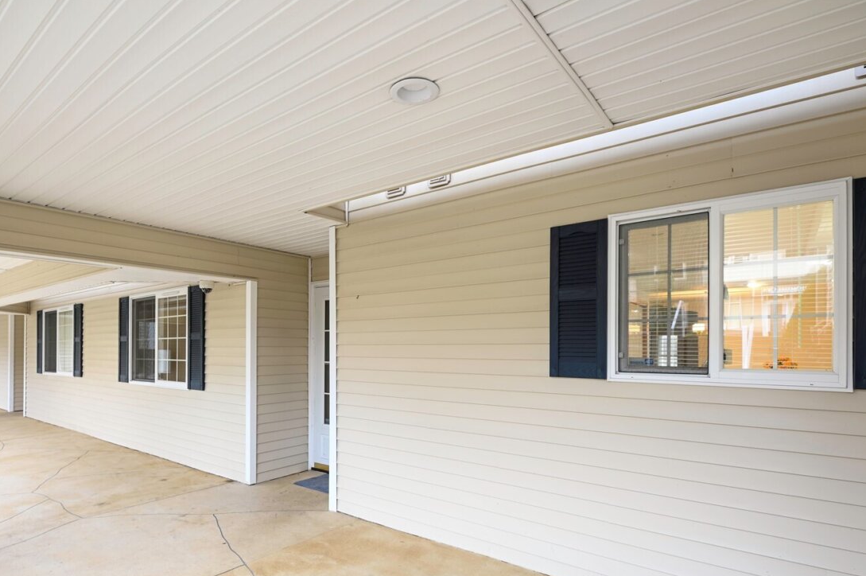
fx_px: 433
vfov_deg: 66.1
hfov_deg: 89.8
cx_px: 389
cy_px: 367
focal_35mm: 18
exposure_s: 1/4
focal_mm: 14
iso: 200
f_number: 7.1
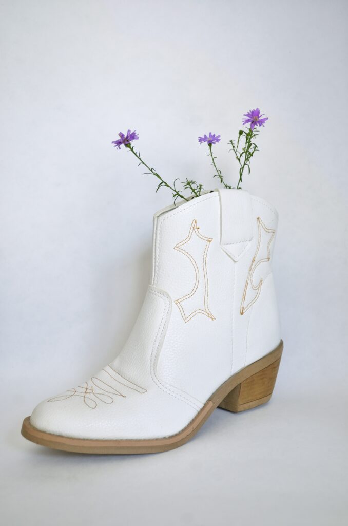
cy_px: 263
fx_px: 699
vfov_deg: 41.2
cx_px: 174
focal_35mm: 48
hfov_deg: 27.9
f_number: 5
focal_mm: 32
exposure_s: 1/125
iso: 250
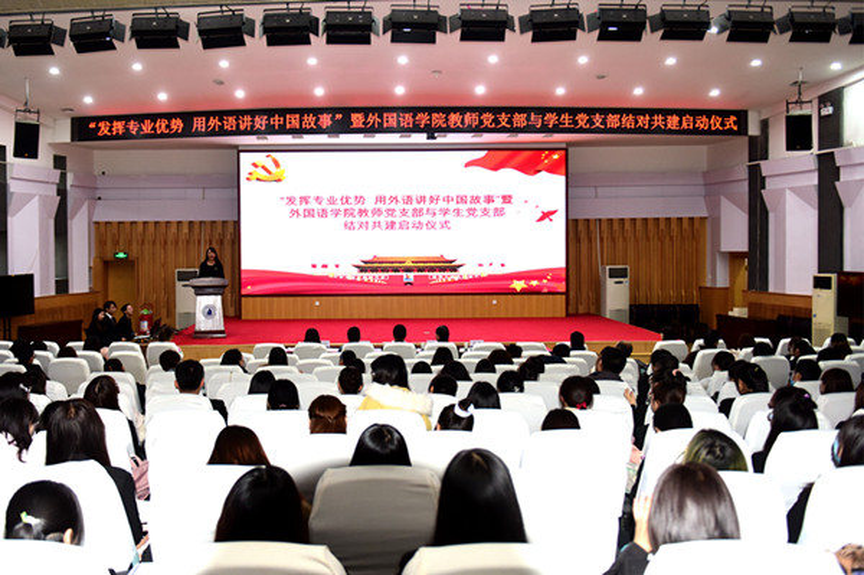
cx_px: 432
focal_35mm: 31
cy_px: 288
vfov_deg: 42.3
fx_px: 743
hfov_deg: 60.3
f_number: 2.8
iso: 1000
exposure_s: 1/250
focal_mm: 31
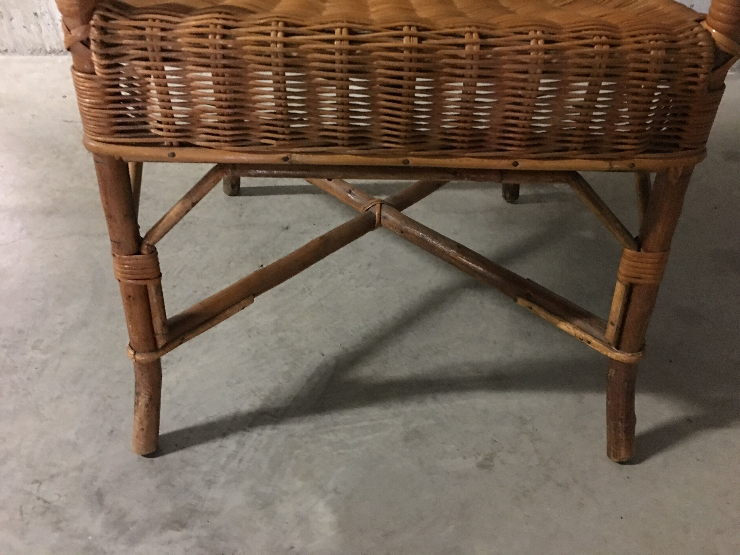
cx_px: 370
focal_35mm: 29
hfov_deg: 61.7
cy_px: 278
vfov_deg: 48.2
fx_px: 620
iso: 125
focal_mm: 4.15
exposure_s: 1/4
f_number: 2.2
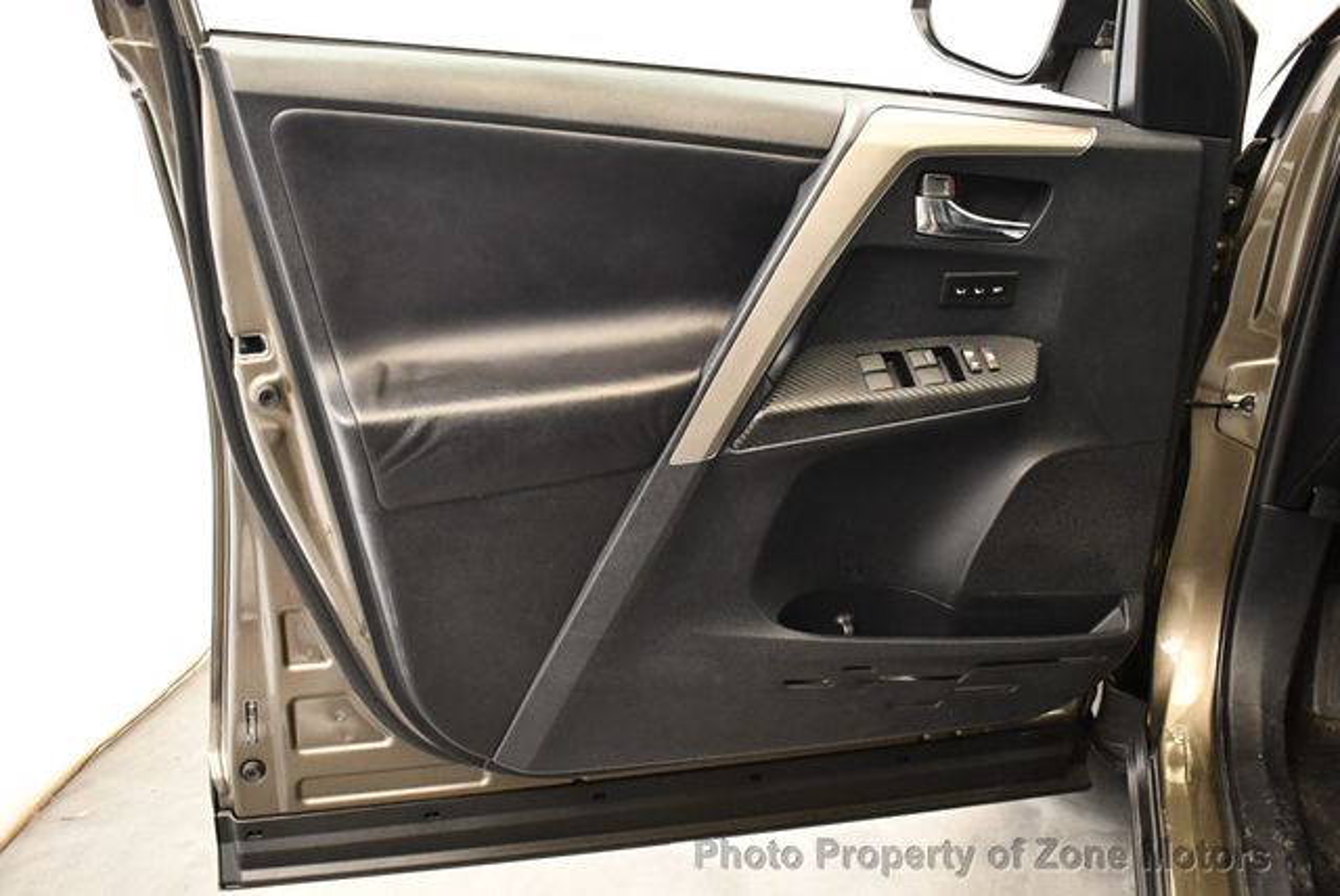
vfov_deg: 36.9
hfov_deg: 53.1
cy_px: 448
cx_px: 670
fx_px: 1341
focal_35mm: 36
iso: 3200
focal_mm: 18
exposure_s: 1/80
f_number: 3.5
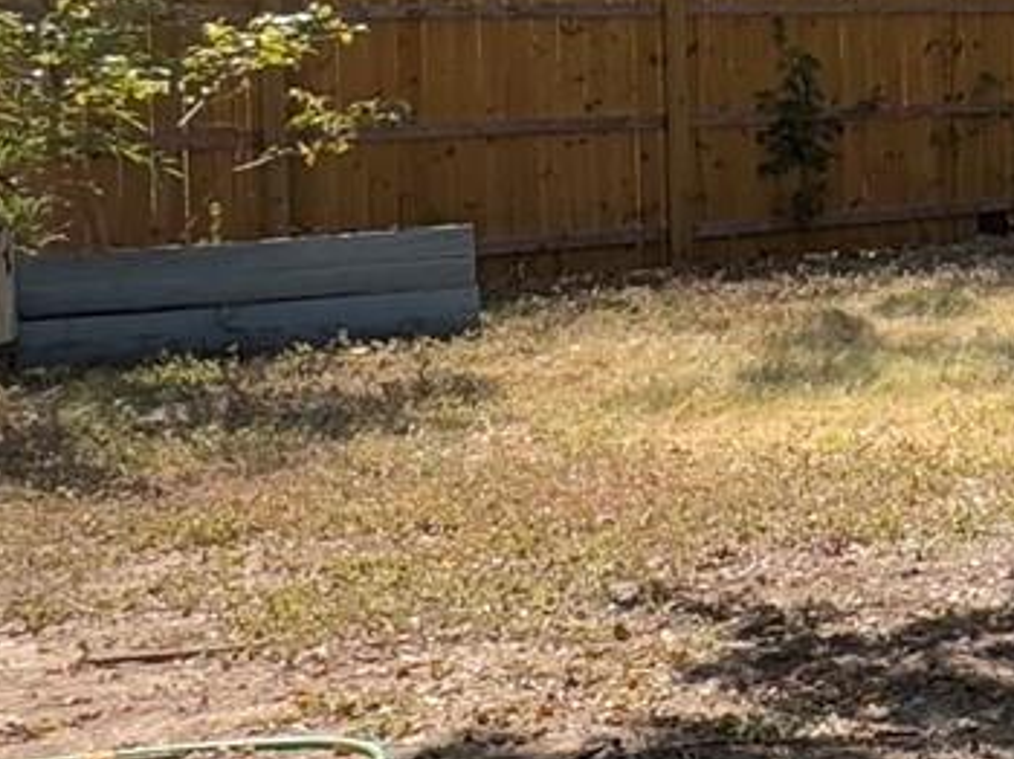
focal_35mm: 82
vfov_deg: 17.7
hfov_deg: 18.2
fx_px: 2400
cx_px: 1877
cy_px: 58
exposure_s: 1/416
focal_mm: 2.22
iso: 40
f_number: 2.2
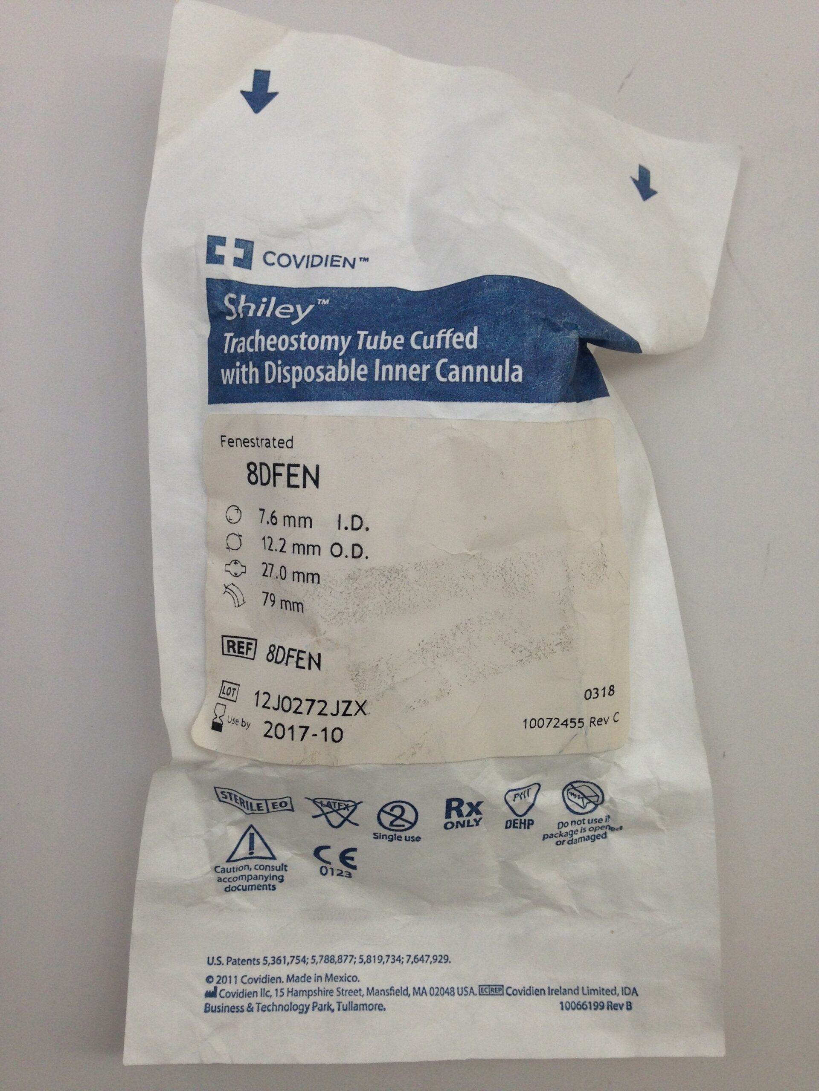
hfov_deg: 42.9
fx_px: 1041
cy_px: 546
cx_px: 410
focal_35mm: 33
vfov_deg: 55.4
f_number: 2.4
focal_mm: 4.12
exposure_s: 1/120
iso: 80
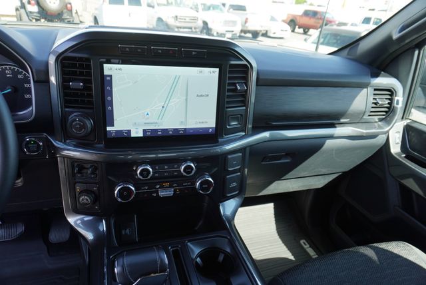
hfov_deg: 73.7
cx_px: 213
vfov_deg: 53.2
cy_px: 142
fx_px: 284
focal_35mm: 24
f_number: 4.5
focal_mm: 16
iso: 100
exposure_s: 1/80
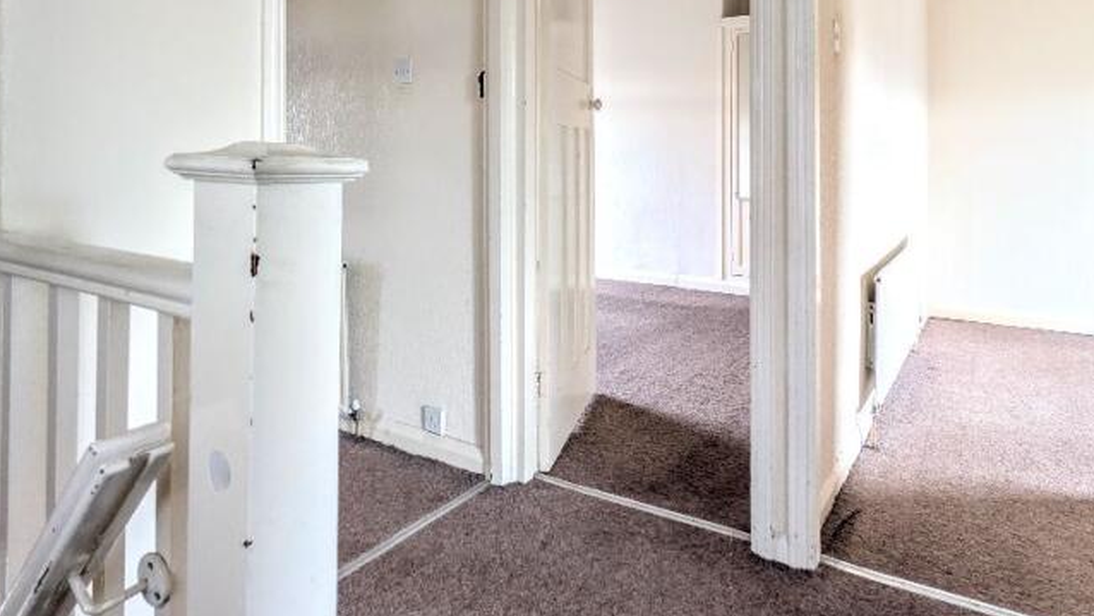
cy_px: 140
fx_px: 609
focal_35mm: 21
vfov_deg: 50.9
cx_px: 612
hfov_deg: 83.5
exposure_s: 1/18.4
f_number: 1.7
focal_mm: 2.02
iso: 56
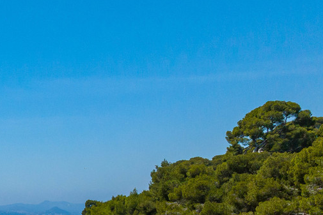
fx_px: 709
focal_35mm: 79
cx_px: -141
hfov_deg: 21.9
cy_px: 322
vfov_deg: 15.9
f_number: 7.1
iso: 200
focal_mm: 12.3
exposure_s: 1/1000
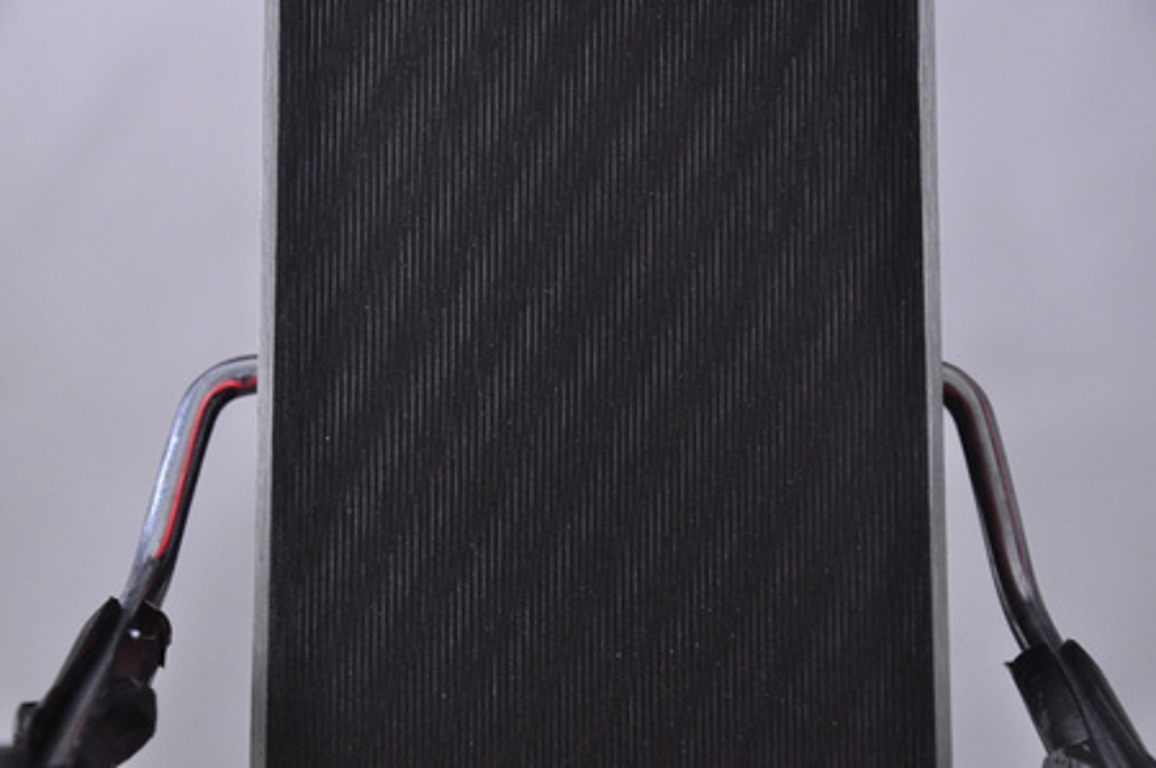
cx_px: 578
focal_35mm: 158
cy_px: 384
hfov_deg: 13.1
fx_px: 5052
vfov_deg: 8.7
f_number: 9.5
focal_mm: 105
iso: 3200
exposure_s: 1/125
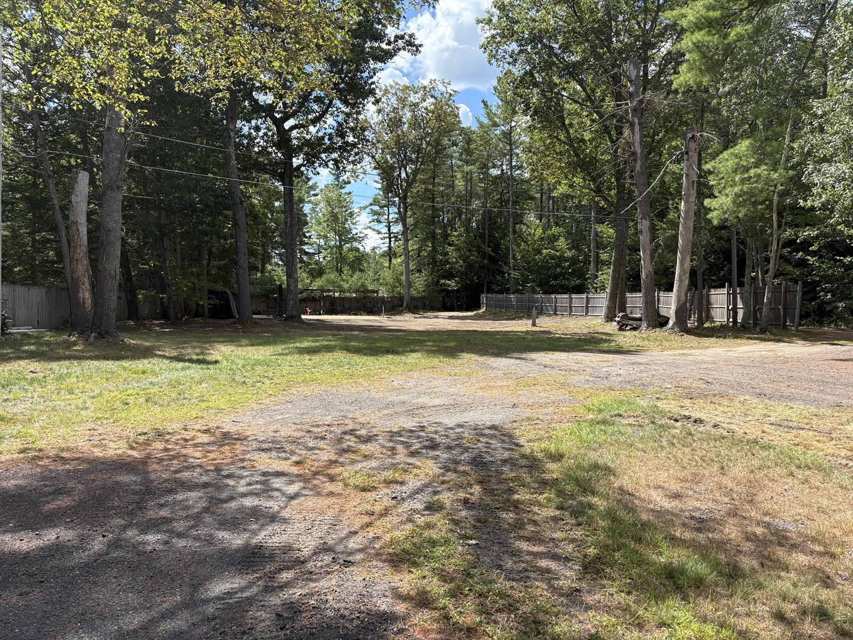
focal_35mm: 26
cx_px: 426
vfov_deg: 53.1
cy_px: 320
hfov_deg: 67.3
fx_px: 641
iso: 64
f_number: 1.6
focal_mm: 5.96
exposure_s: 1/2283
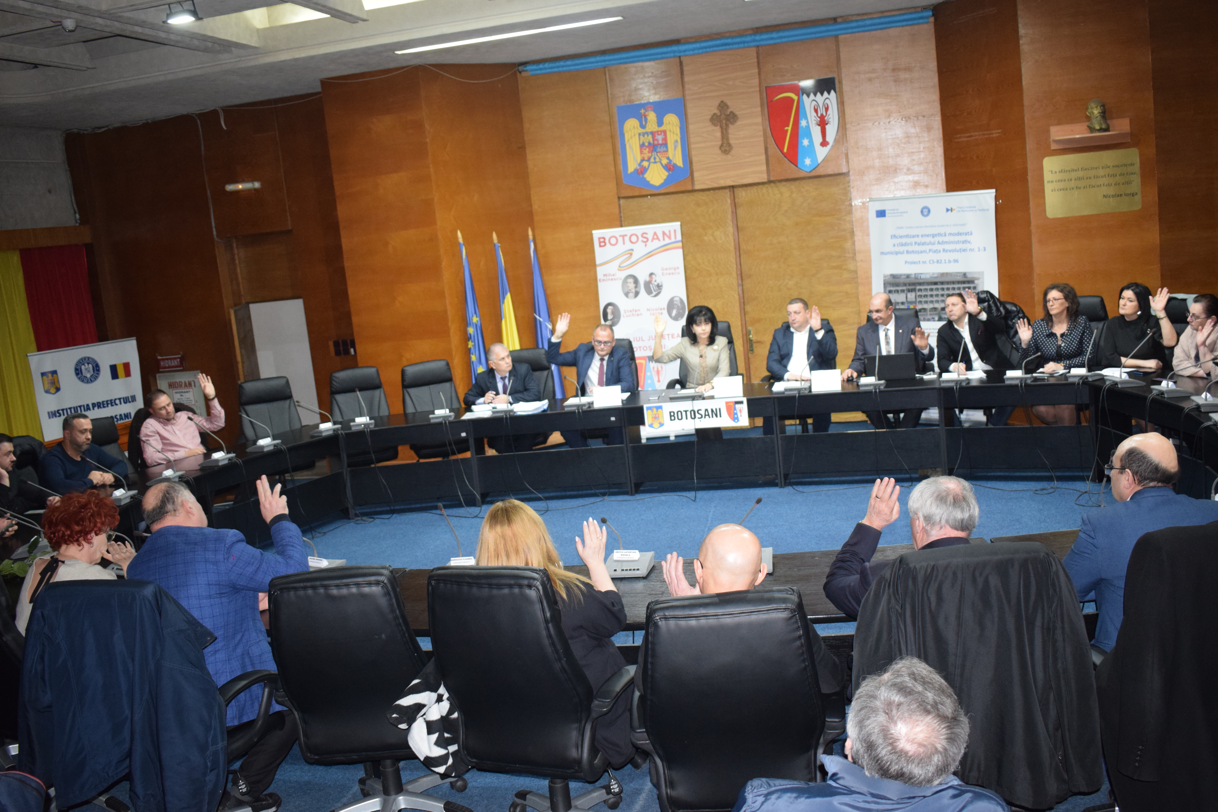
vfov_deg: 40.0
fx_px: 1116
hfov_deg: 57.2
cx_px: 609
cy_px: 406
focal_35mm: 33
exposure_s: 1/60
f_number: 3.8
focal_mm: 22
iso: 1800
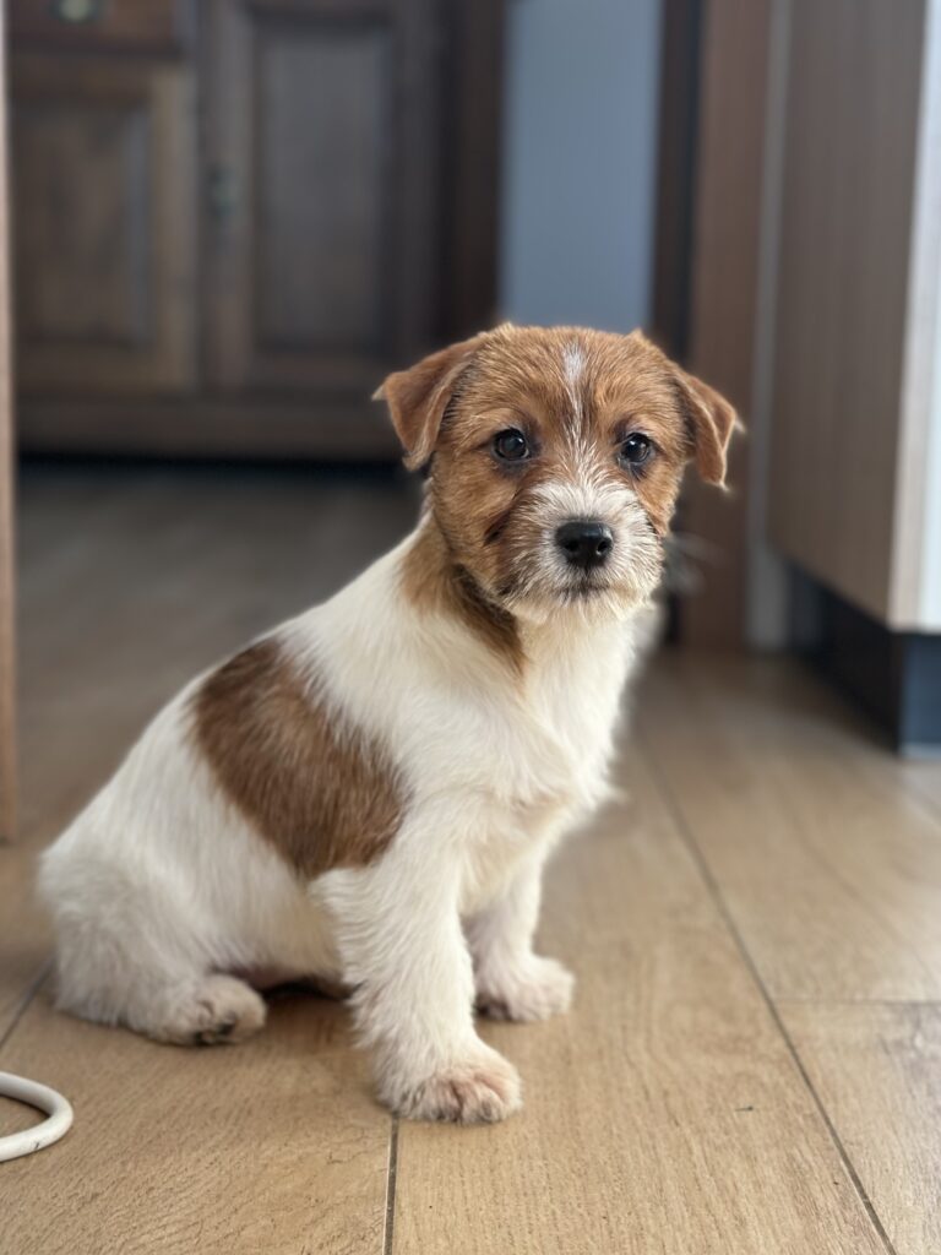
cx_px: 470
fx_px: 1740
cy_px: 628
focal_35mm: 48
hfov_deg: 30.3
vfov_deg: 39.7
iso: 125
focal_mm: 6.86
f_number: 1.78
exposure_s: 1/120
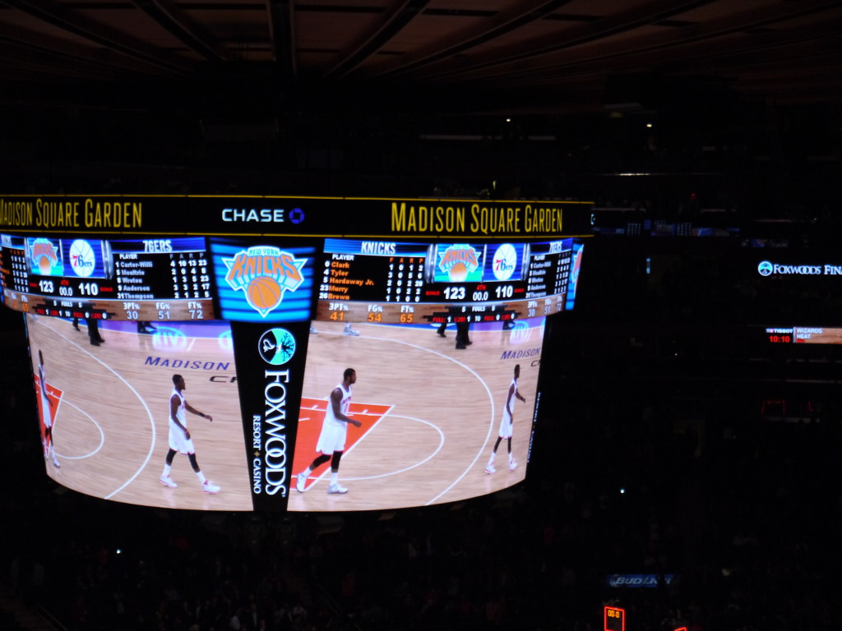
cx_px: 421
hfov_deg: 23.3
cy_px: 316
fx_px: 2043
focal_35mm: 84
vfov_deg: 17.6
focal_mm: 42
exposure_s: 1/250
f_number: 5.6
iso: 800
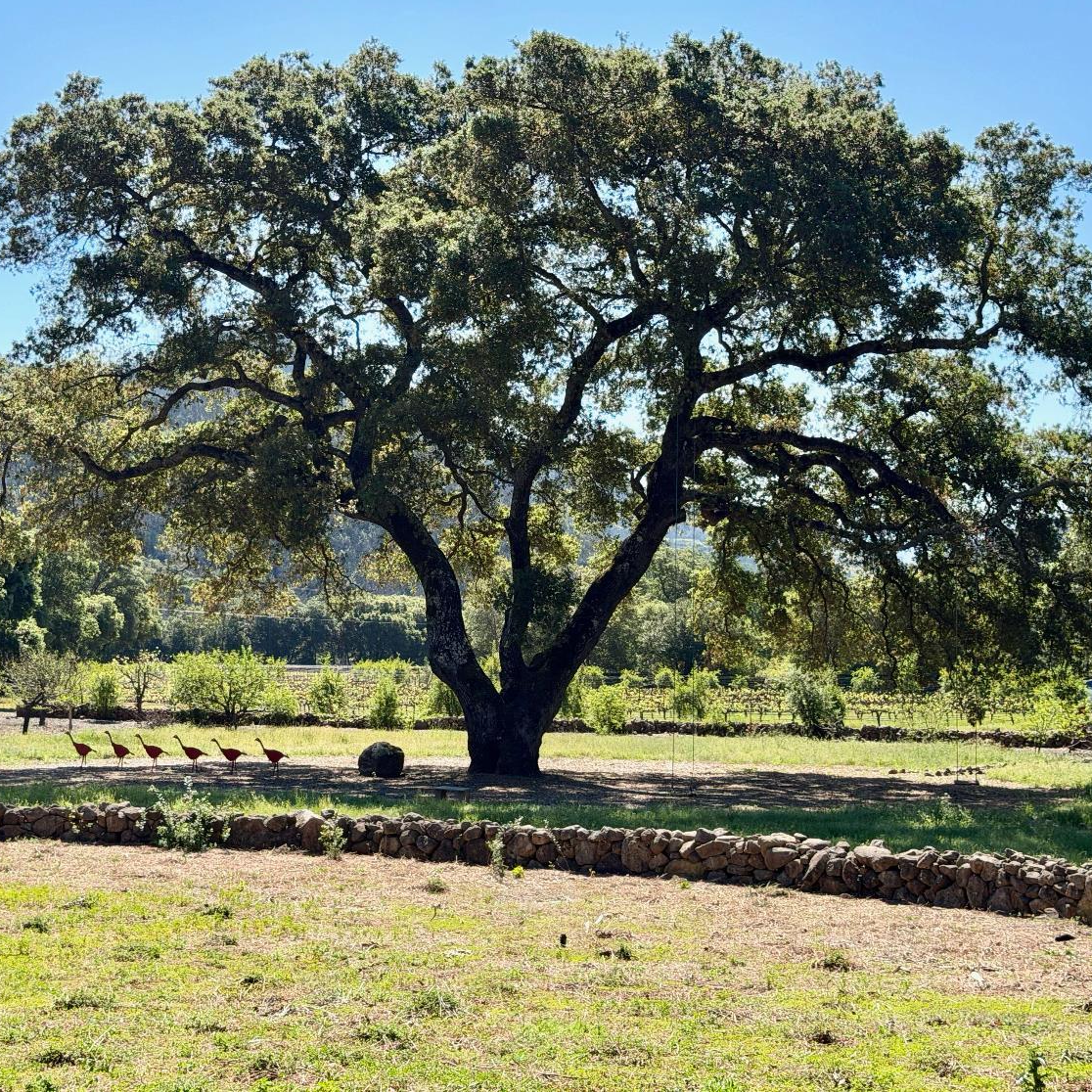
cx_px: 520
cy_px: 543
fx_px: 2034
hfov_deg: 30.0
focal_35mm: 57
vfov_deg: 30.0
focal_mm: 6.76
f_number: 1.78
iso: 80
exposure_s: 1/3096
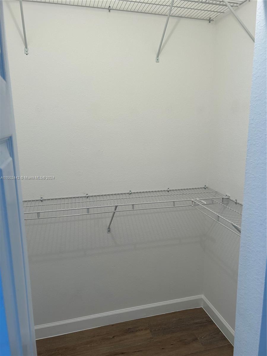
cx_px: 134
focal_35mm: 26
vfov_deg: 67.3
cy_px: 178
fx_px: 267
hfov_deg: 53.1
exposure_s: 1/120
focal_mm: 5.7
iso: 64
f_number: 1.5
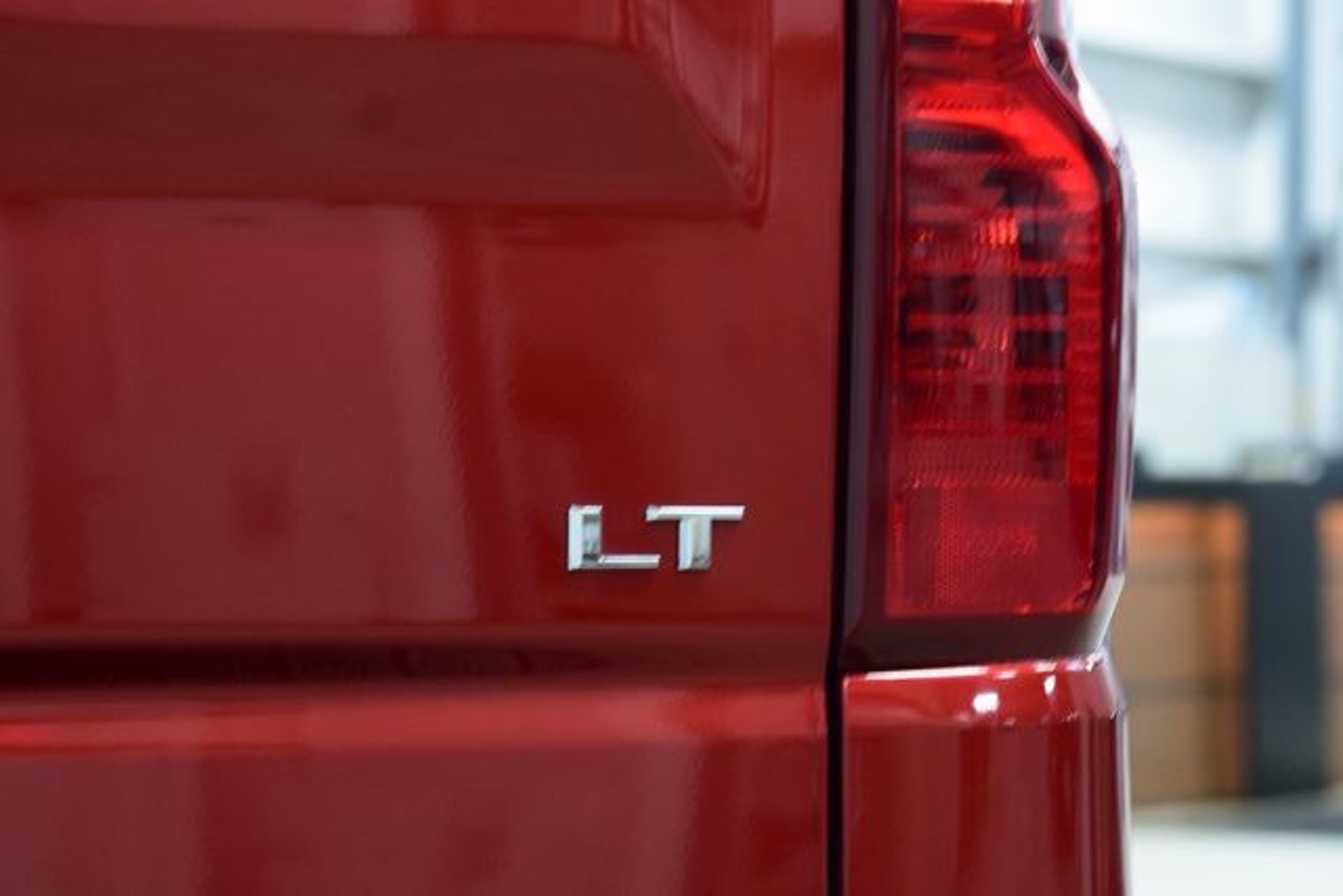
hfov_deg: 19.5
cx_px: 672
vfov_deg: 13.0
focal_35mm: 105
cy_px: 448
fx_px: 3918
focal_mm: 70
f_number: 5.6
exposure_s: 1/30
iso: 1600
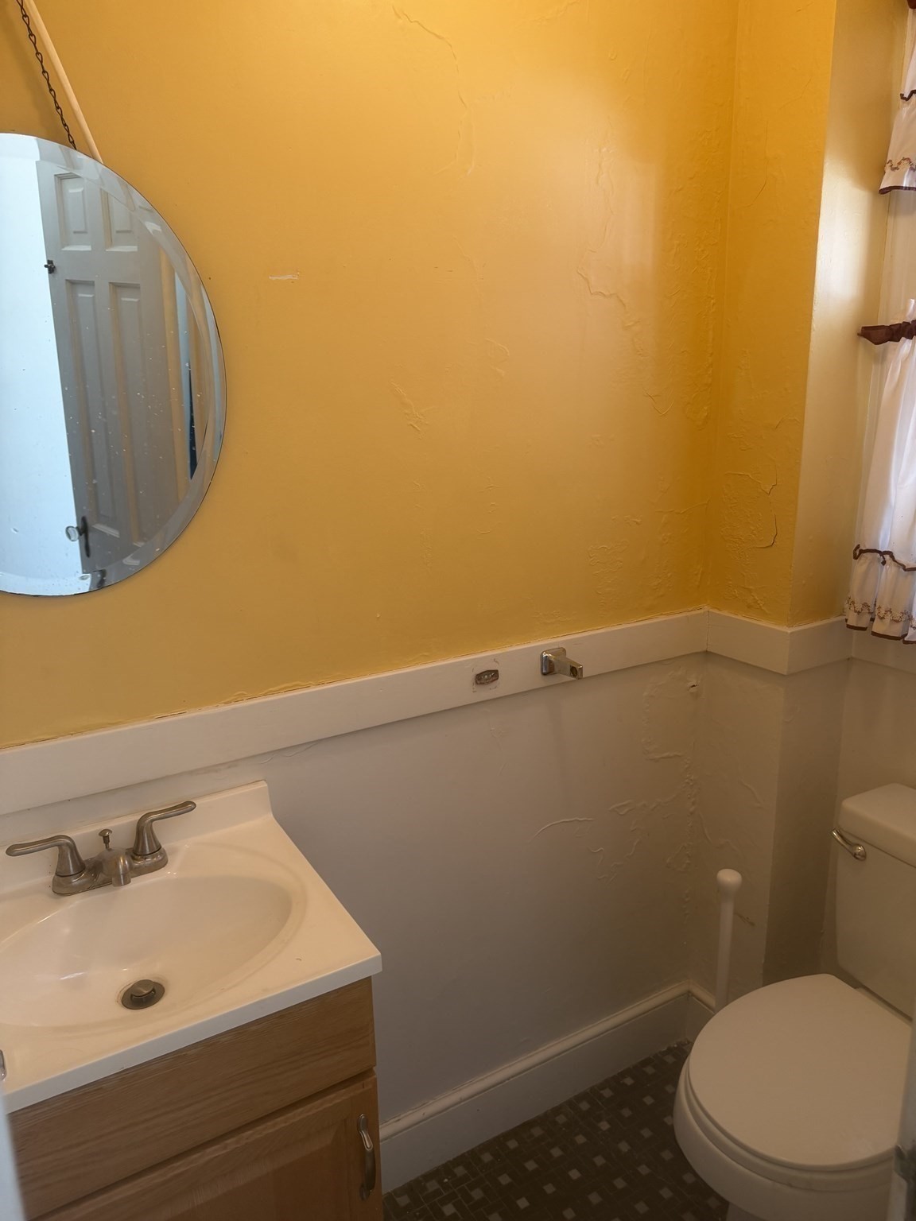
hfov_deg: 56.8
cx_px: 458
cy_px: 610
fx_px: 847
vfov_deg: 71.6
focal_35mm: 24
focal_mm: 6.76
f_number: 1.78
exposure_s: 1/120
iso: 160
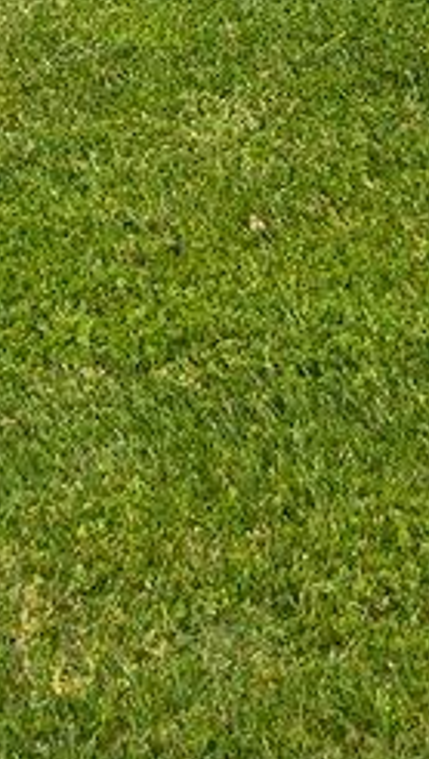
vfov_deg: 11.8
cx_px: 630
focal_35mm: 152
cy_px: -973
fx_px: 3070
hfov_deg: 7.8
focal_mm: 17.5
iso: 400
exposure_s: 1/60
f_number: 10
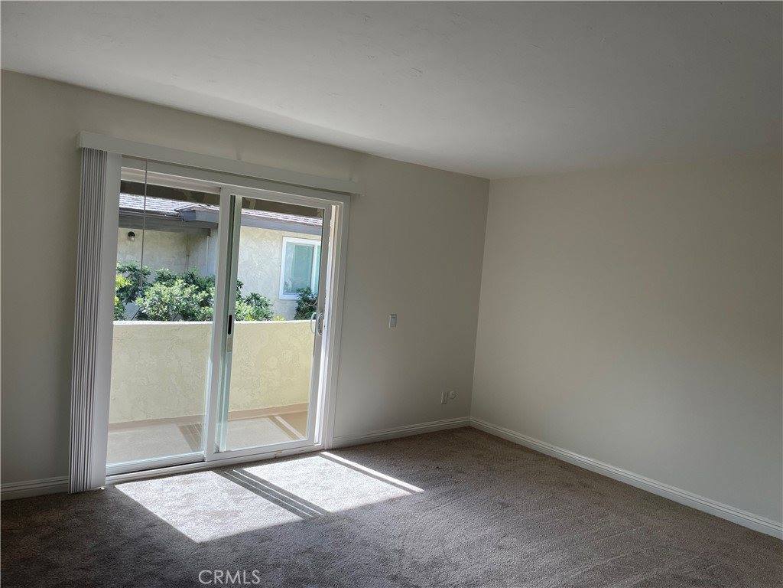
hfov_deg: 67.3
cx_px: 392
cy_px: 294
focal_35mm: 26
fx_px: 588
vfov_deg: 53.1
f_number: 1.6
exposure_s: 1/415
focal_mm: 4.2
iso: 32
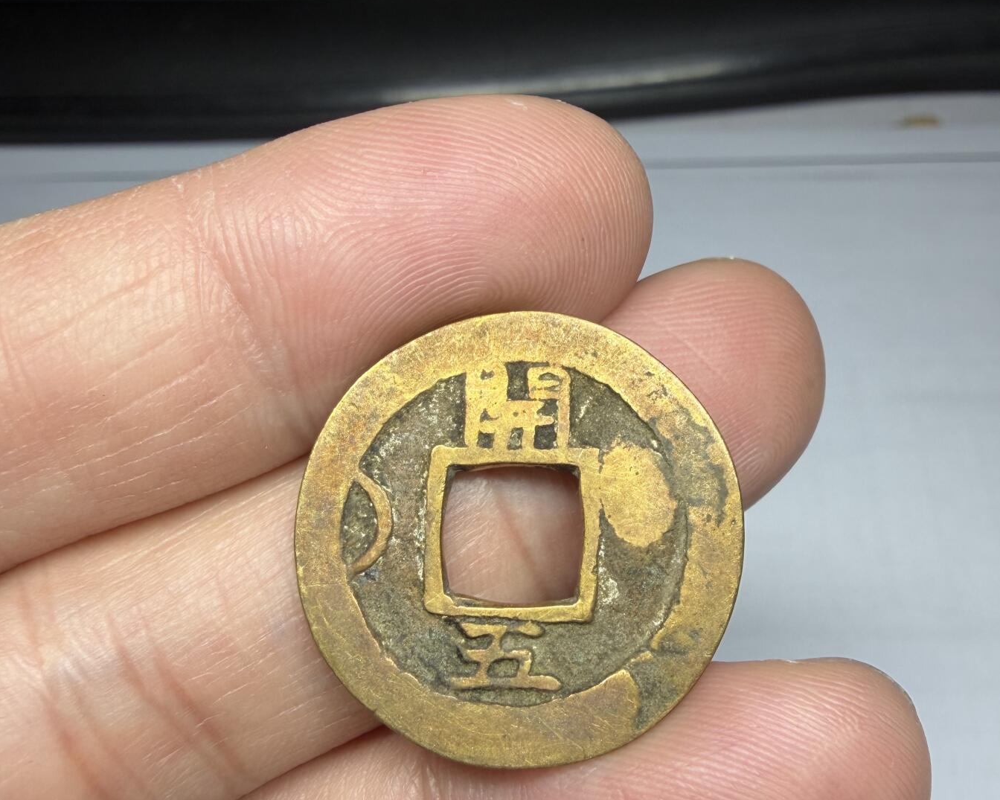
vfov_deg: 43.2
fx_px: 1006
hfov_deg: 52.8
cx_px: 501
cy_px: 470
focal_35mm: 34
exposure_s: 1/121
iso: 50
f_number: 2.2
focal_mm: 2.22
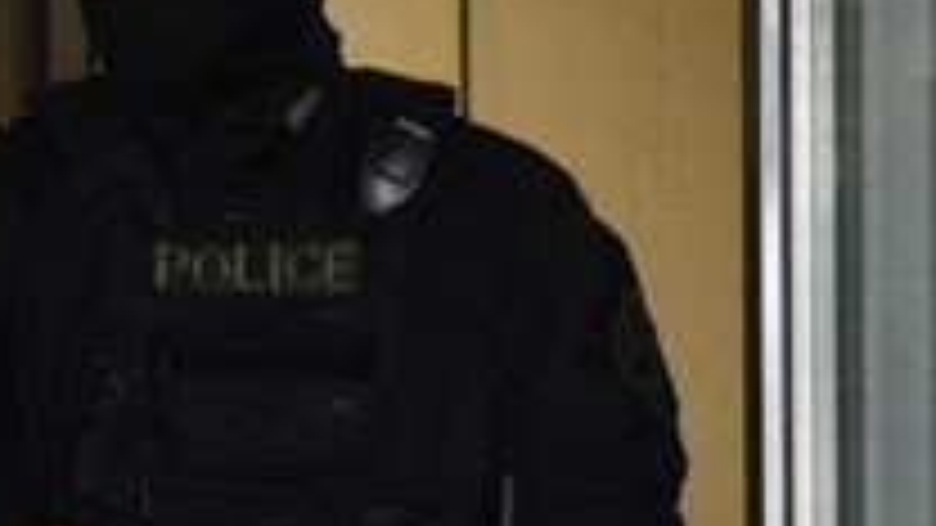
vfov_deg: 2.6
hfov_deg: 4.6
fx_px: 11566
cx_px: -706
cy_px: 551
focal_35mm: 466
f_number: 7.1
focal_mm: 120
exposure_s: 1/320
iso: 3200
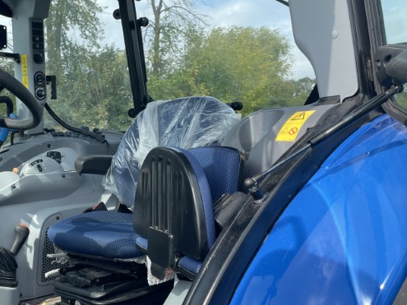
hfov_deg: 43.2
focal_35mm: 42
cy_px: 155
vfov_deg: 34.3
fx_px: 494
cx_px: 95
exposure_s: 1/729
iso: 32
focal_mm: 4.2
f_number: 1.6
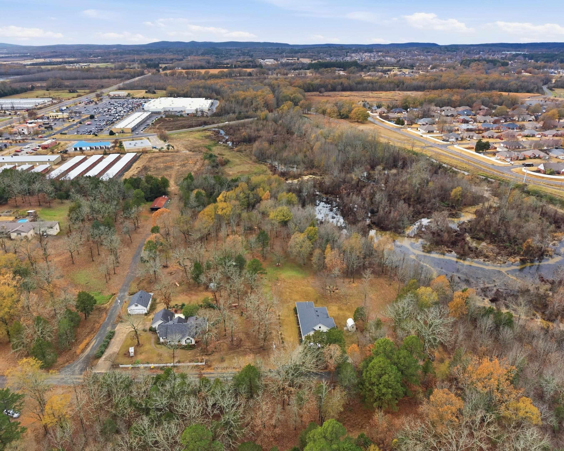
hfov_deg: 66.0
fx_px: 434
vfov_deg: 54.9
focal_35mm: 26
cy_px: 225
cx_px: 273
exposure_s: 1/1250
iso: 120
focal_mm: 8.7
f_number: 1.8
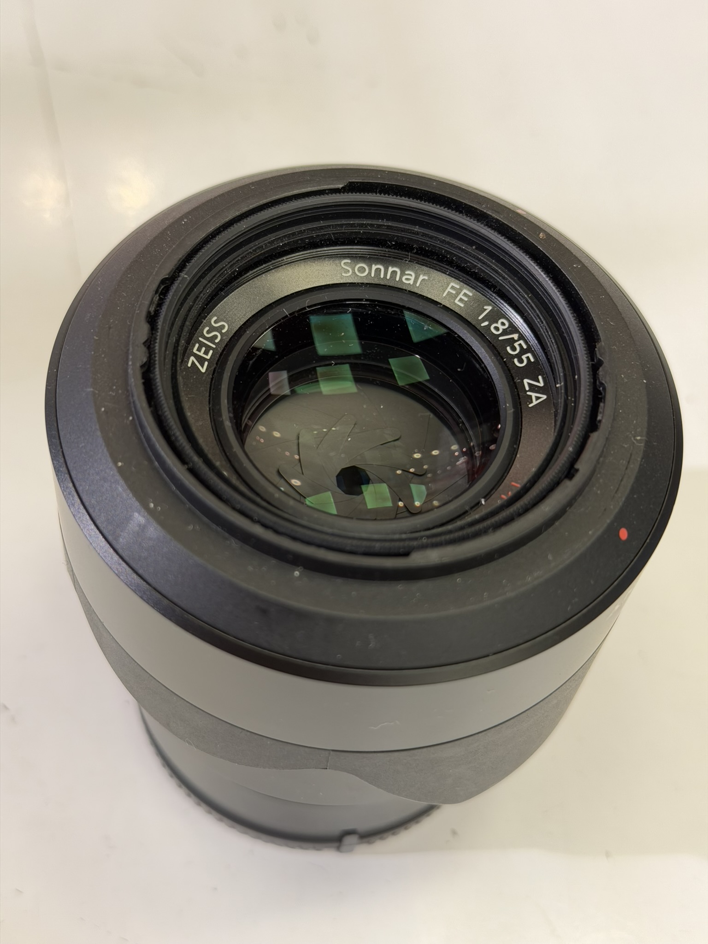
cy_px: 472
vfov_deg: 39.7
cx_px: 354
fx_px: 1309
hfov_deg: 30.3
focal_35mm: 48
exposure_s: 1/50
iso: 80
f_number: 1.78
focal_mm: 6.76
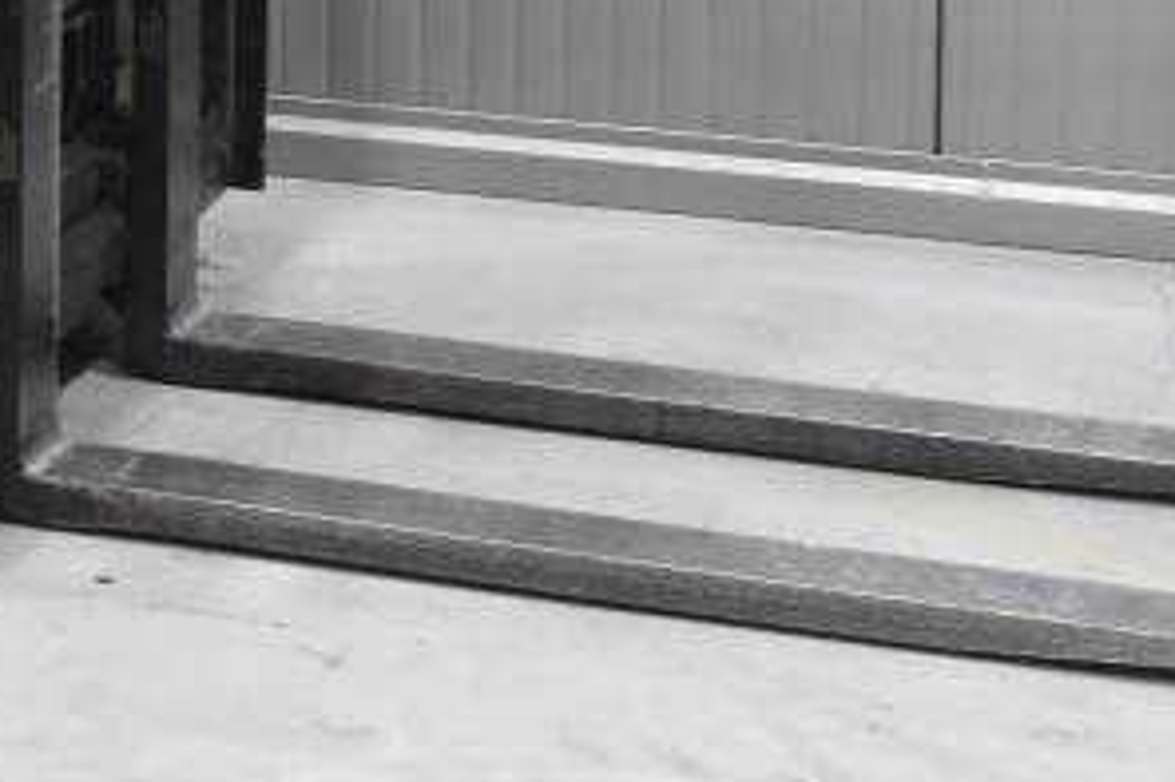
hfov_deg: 13.8
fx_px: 4568
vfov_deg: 9.2
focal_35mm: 140
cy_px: -778
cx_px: -568
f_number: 5.6
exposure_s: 1/20
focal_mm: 23
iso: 1250
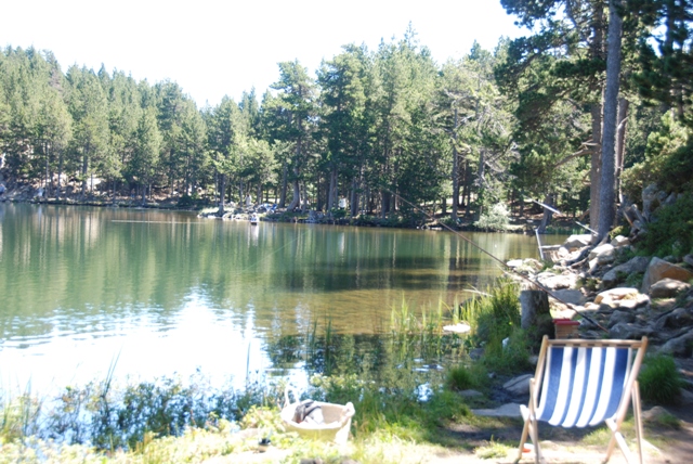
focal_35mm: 60
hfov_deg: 33.4
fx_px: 1156
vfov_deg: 22.7
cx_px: 346
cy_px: 232
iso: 200
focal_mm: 40
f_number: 5
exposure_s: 1/100
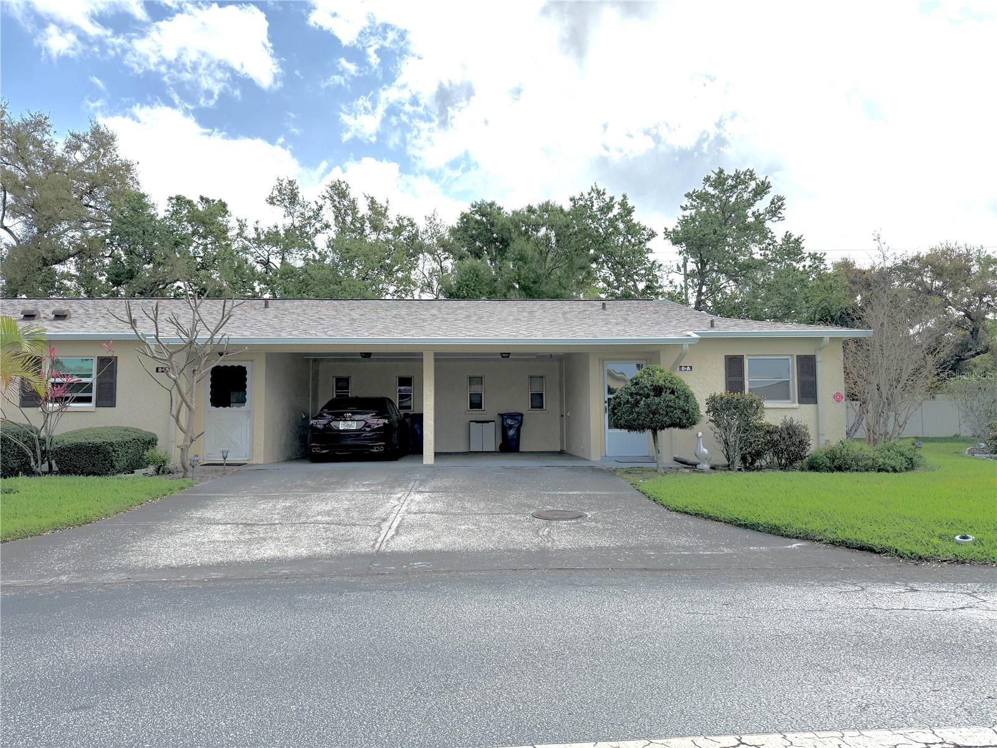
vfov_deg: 56.8
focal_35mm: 24
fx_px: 691
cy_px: 374
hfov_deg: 71.6
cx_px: 498
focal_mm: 6.76
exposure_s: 1/8130
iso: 100
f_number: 1.78
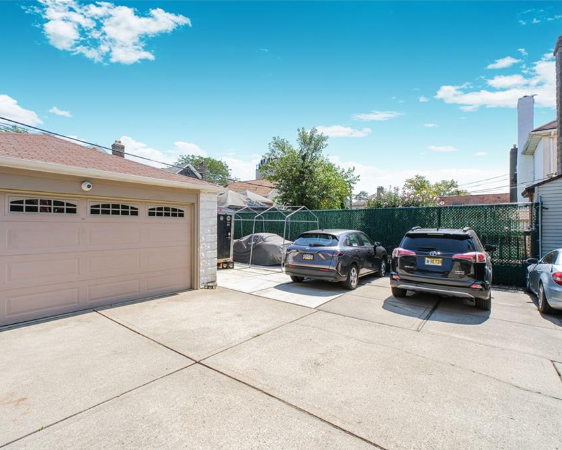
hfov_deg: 89.4
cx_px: 256
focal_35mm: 17
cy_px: 226
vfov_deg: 77.0
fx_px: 283
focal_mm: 10
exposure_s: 1/100
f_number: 10
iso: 100
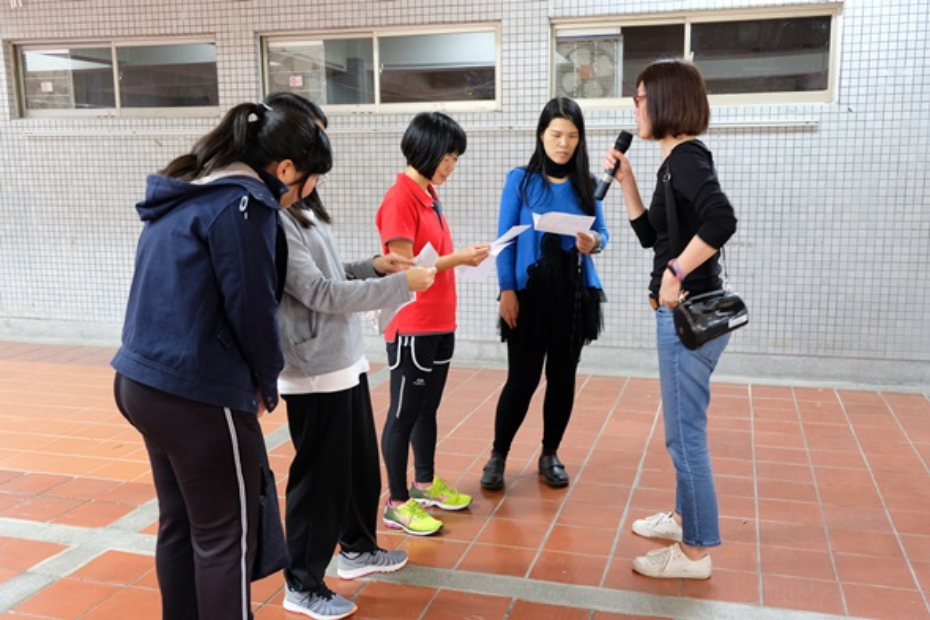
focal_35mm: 33
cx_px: 465
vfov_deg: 39.9
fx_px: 852
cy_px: 310
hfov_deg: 57.2
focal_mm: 22.3
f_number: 3.2
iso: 1600
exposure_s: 1/18
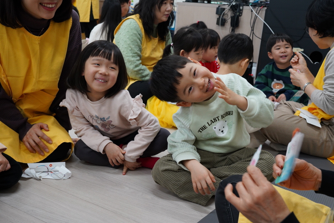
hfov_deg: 48.5
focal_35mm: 40
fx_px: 371
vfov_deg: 33.4
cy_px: 112
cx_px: 167
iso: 2500
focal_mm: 40
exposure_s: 1/80
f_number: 7.1
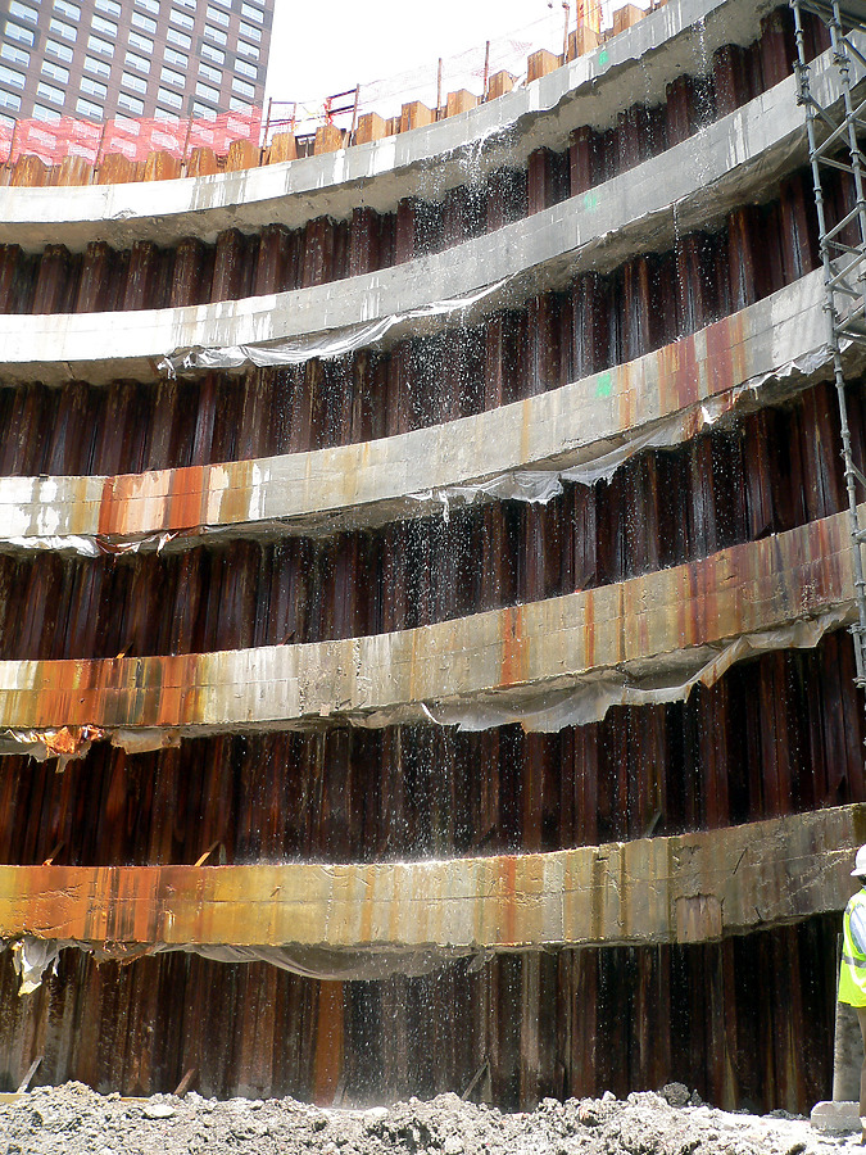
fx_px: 1201
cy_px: 578
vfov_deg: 51.4
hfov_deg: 39.7
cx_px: 433
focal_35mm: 36
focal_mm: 6
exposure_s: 1/320
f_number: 2.8
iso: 80
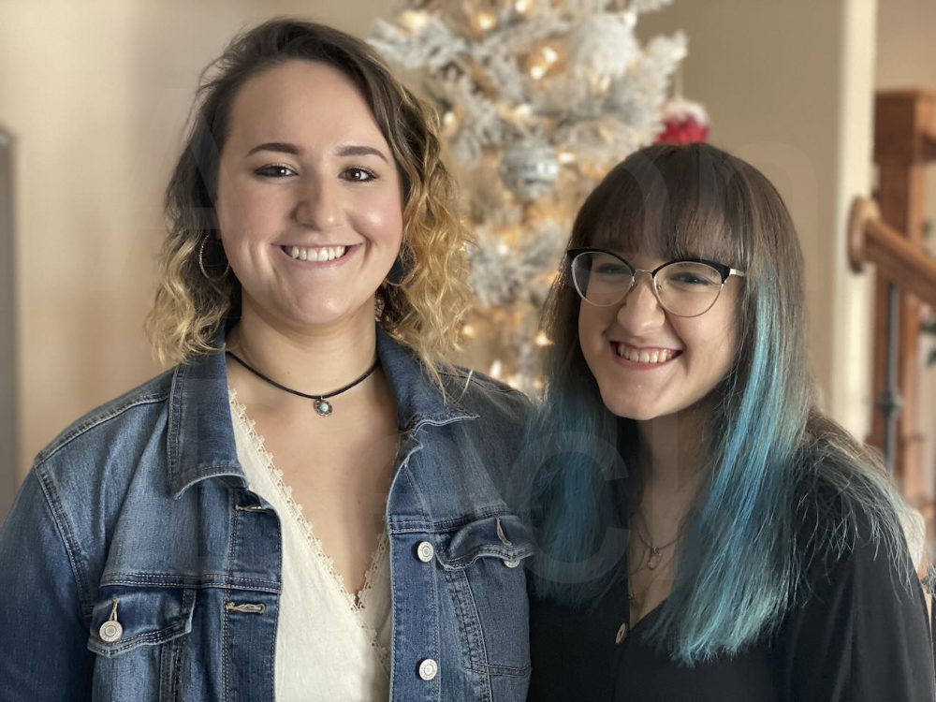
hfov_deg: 36.8
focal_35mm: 52
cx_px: 468
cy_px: 351
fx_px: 1406
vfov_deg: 28.0
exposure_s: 1/40
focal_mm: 6
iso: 160
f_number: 2
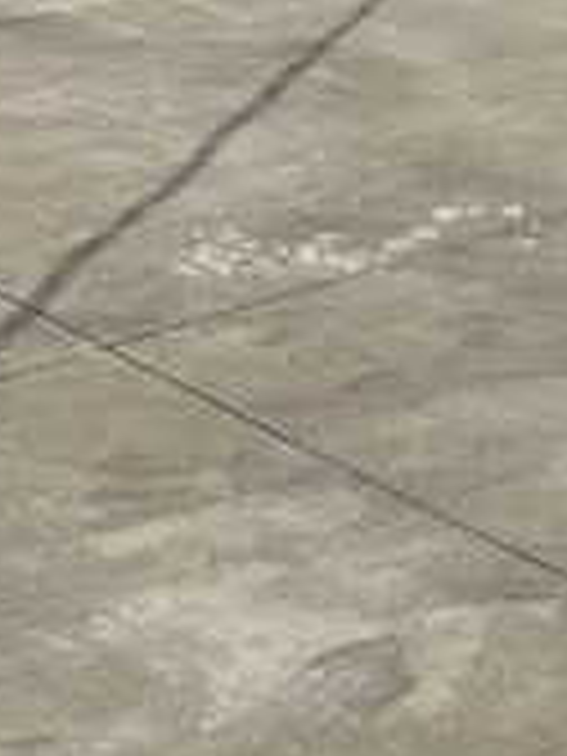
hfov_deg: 14.2
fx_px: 2162
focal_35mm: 99
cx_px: 792
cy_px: -374
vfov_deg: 17.8
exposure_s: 1/10870
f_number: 1.6
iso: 50
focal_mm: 5.1
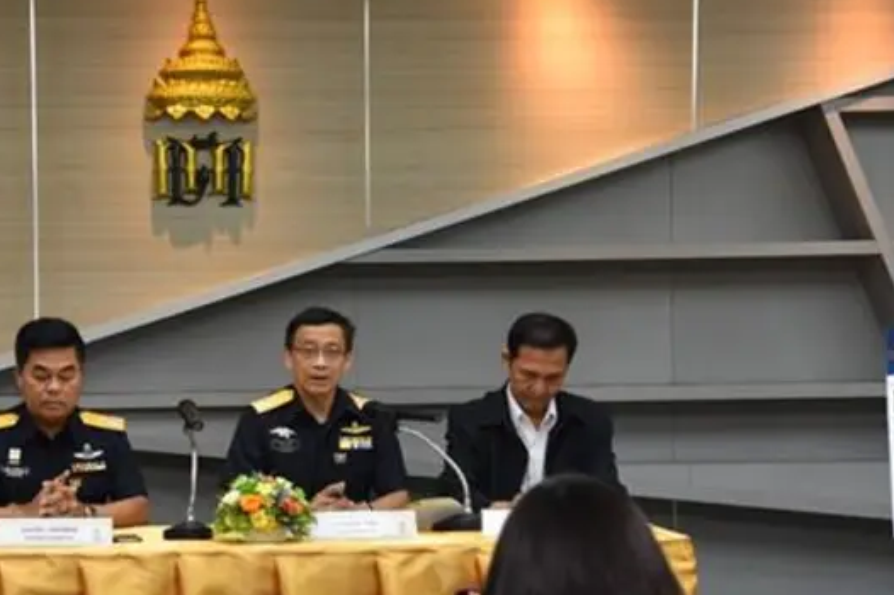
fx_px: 2283
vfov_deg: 14.8
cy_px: 364
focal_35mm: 92
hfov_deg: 22.0
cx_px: 260
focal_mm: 62
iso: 800
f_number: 4.5
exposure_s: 1/80
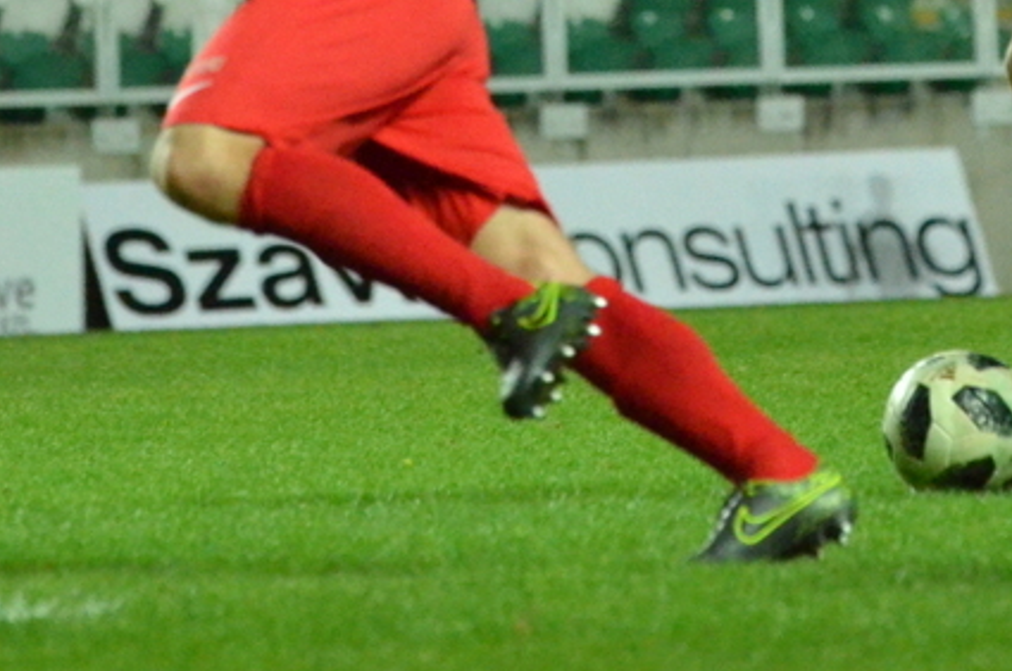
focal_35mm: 698
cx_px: 886
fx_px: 19603
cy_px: -227
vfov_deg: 2.0
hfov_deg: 3.0
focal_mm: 165
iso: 5000
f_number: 5
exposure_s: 1/1000
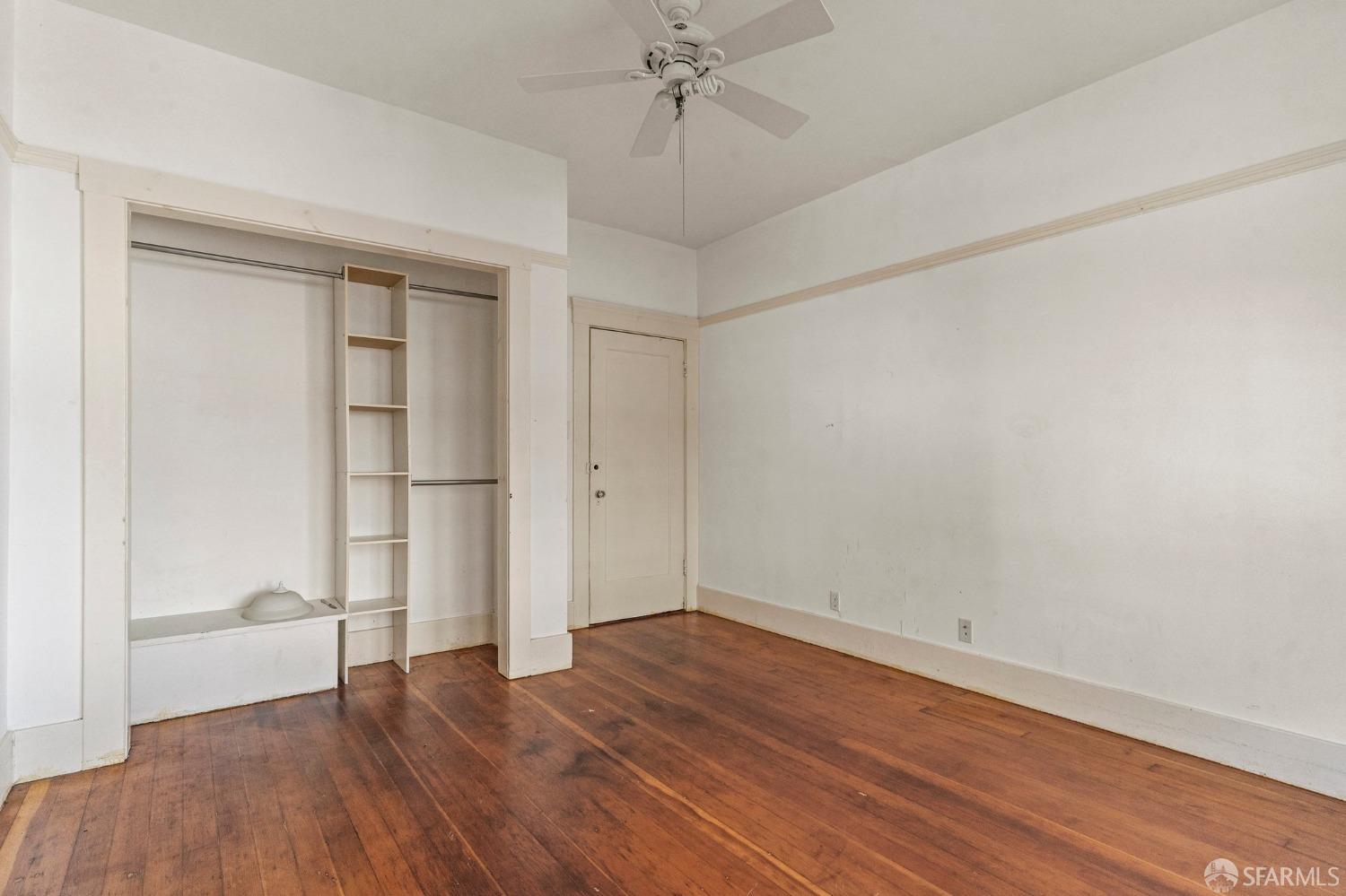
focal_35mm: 17
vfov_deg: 70.4
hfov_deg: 93.3
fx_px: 635
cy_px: 448
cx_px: 673
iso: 400
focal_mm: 17
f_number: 9
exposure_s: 1/60
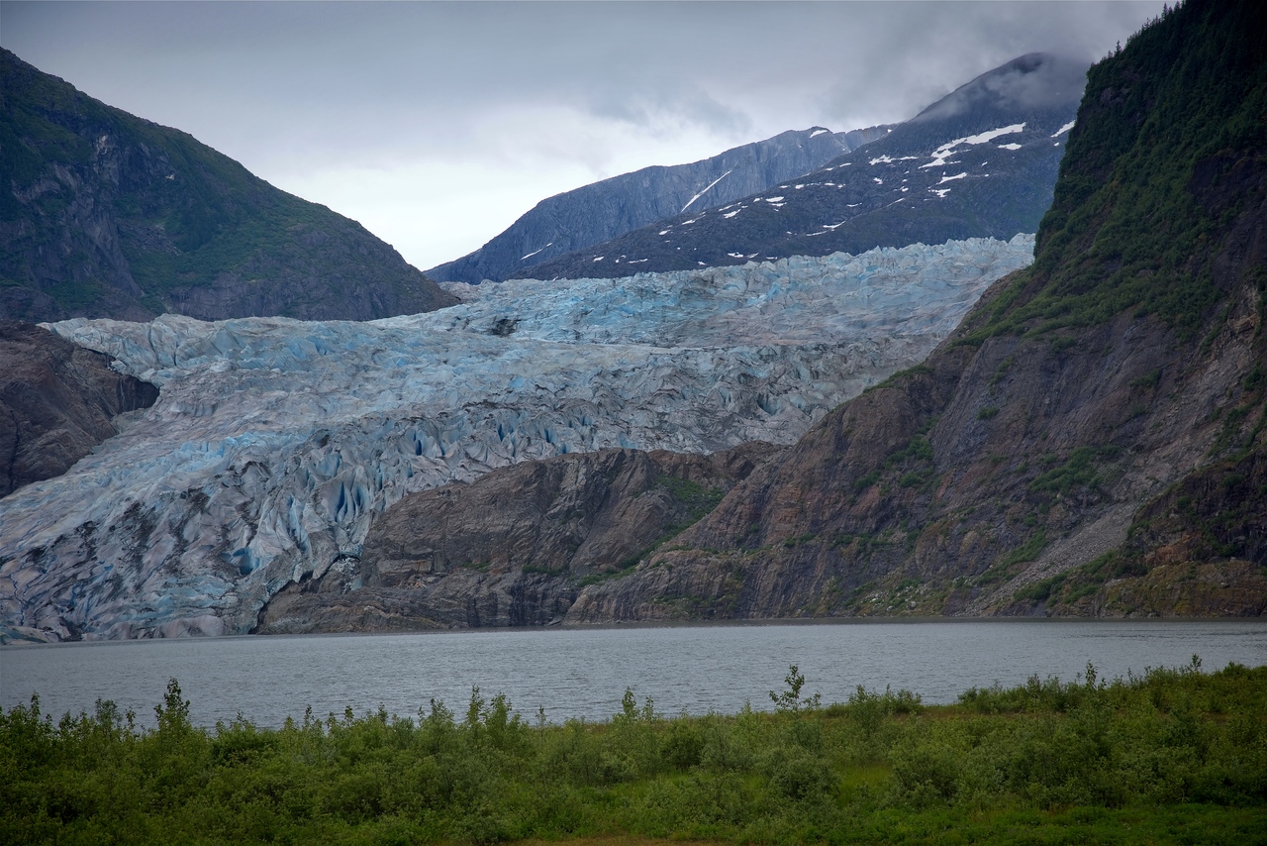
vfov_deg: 13.0
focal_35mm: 105
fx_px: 3696
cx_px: 634
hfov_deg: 19.5
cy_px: 423
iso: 100
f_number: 8
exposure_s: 1/250
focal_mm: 105
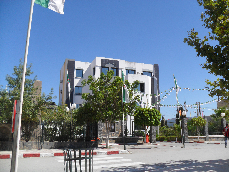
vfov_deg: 40.7
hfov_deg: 52.6
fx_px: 232
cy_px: 86
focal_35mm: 35
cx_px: 114
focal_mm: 6.3
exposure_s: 1/250
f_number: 7.6
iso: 80
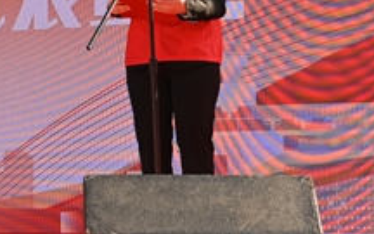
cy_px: -134
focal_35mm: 170
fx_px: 1733
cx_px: -161
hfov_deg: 11.8
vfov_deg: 7.6
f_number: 5.6
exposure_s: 1/250
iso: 200
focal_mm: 30
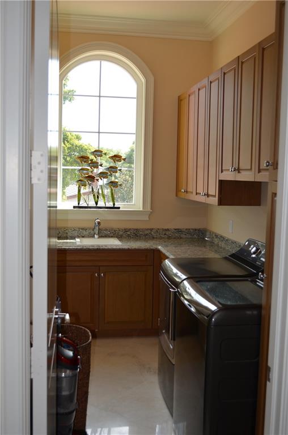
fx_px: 507
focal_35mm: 42
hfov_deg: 31.7
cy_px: 218
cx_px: 144
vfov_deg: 46.5
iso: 200
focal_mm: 28
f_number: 4.5
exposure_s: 1/125
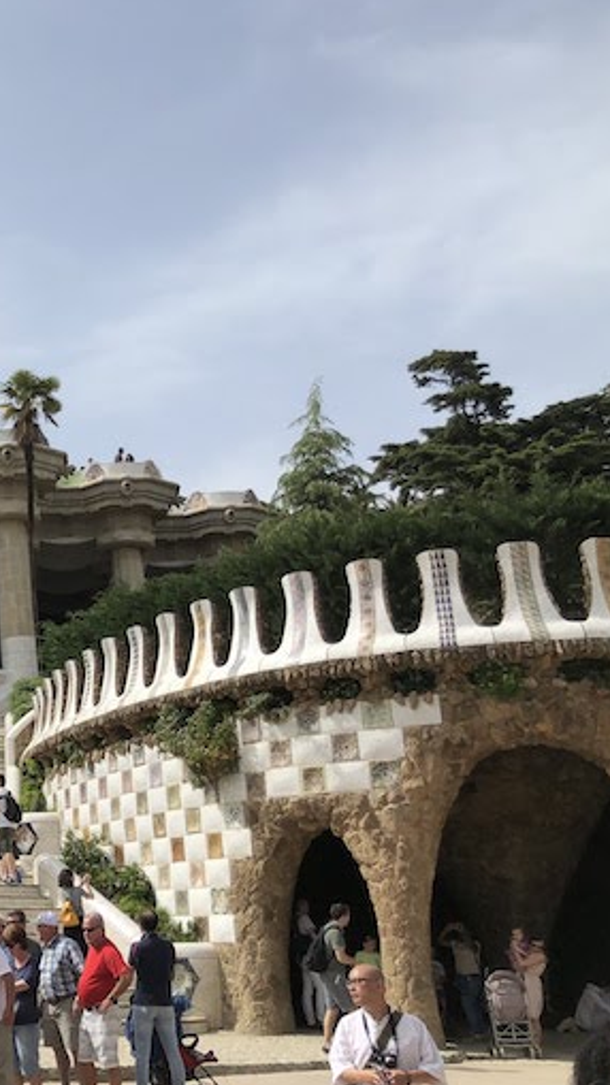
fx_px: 1324
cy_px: 554
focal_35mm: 46
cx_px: -154
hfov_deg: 23.4
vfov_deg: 44.6
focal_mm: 4
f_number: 1.8
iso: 20
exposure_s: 1/3003
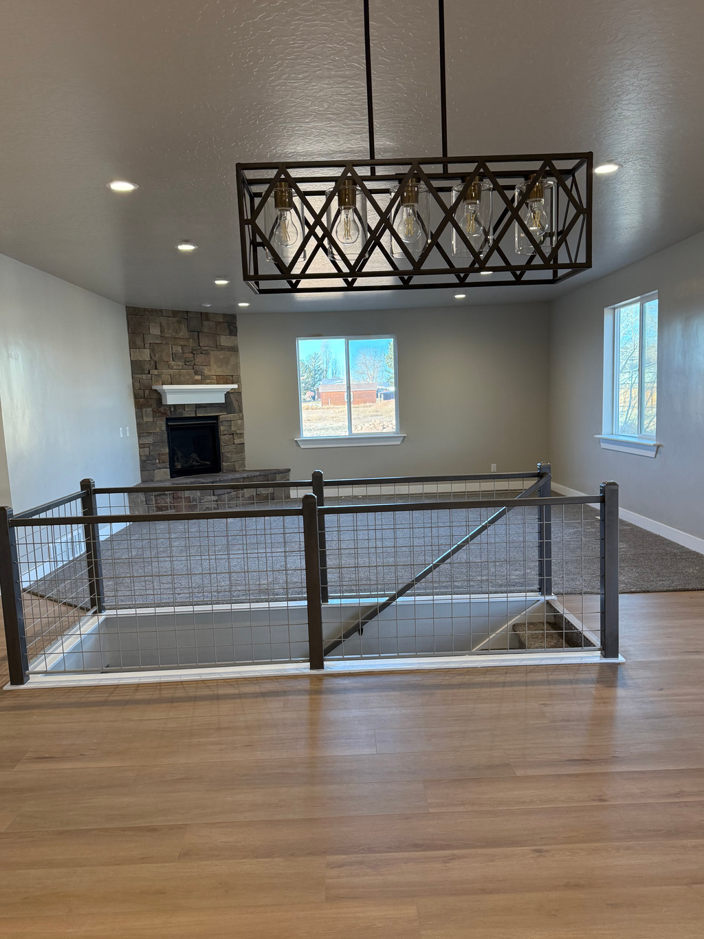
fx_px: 732
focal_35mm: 27
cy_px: 494
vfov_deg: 65.3
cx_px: 351
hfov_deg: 51.4
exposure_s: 1/154
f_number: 1.78
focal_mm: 6.76
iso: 200
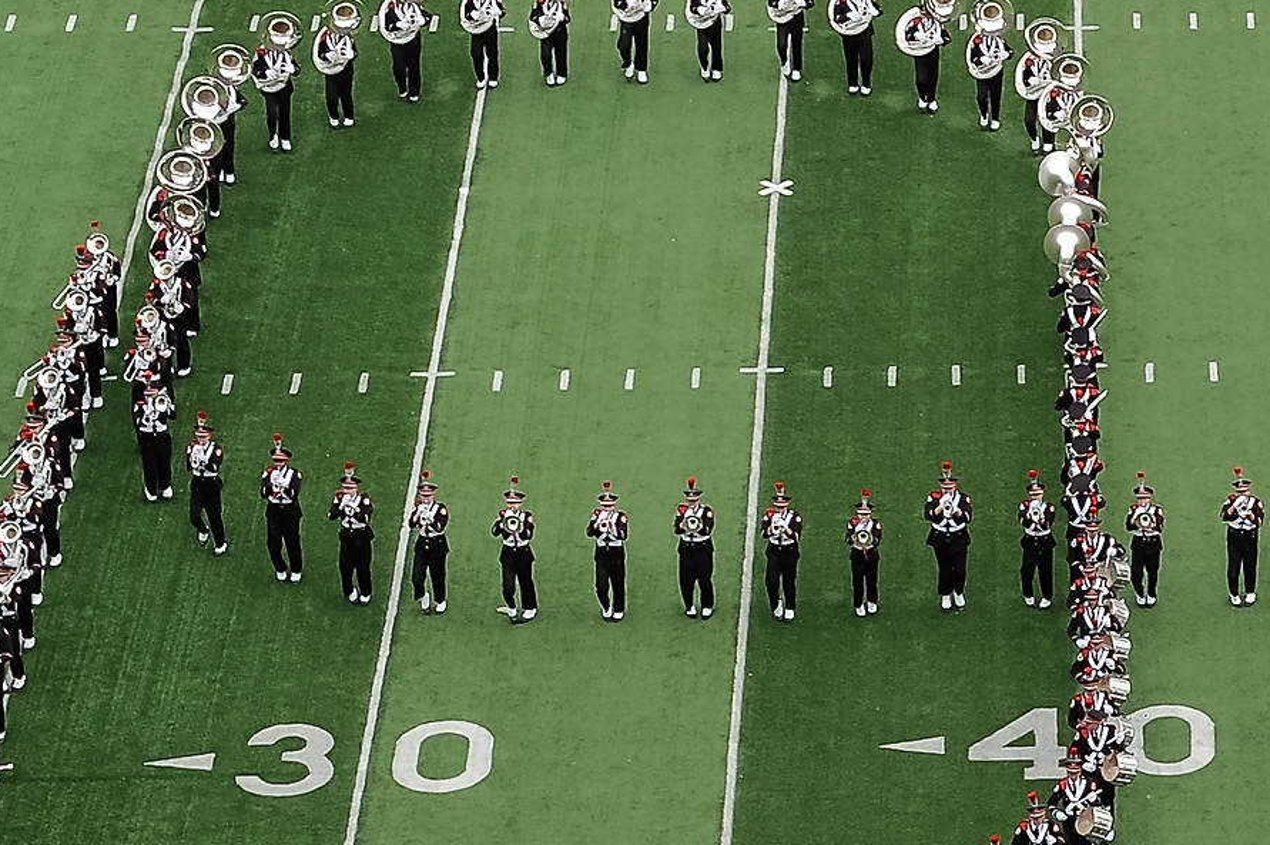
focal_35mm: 175
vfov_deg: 7.8
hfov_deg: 11.3
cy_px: 524
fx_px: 6170
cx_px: 1836
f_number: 5.6
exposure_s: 1/400
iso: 500
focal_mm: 52
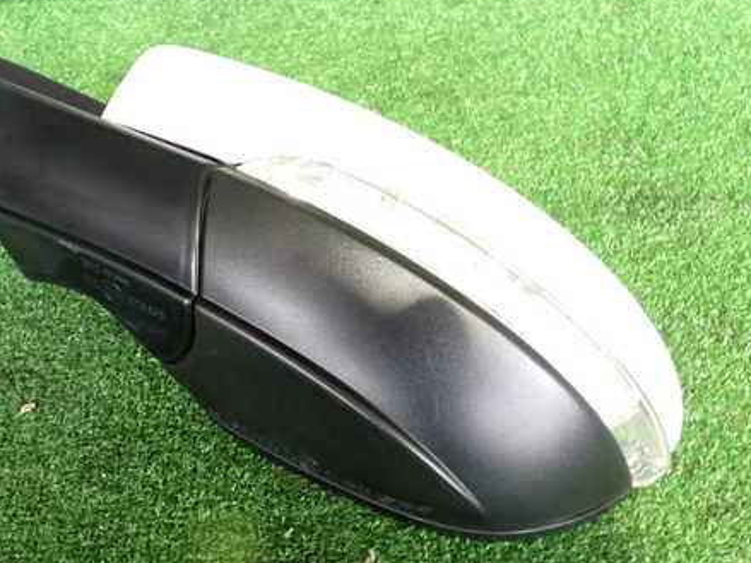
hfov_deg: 45.3
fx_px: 889
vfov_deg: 35.1
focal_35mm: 41
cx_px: 265
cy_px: 250
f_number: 2.3
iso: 800
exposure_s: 1/25
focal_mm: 5.4
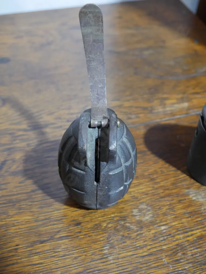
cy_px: 137
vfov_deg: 42.9
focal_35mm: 44
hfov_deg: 32.9
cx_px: 103
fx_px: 349
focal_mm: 22
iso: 2000
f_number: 5
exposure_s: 1/60
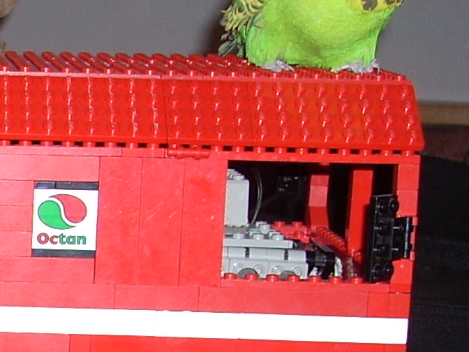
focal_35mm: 141
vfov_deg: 10.4
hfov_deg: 13.0
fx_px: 1910
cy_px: 414
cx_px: -290
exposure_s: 1/60
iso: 64
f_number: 2.8
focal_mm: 6.2
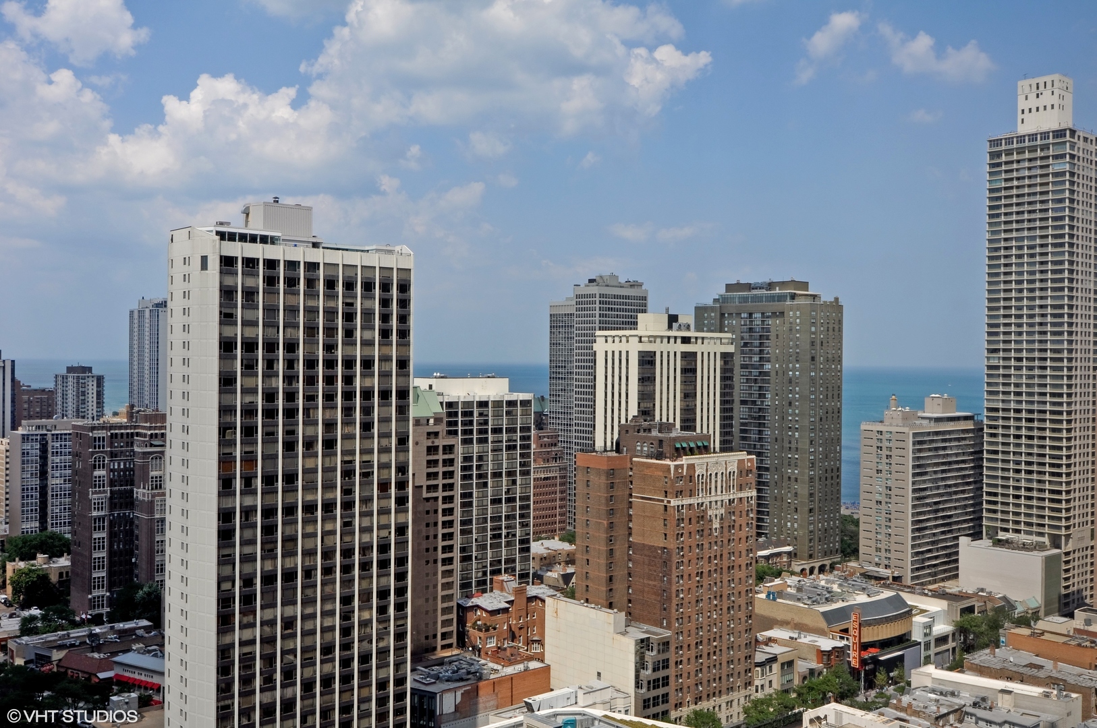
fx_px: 1096
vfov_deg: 36.8
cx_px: 548
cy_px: 364
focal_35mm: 36
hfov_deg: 53.2
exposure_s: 1/125
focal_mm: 24
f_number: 16
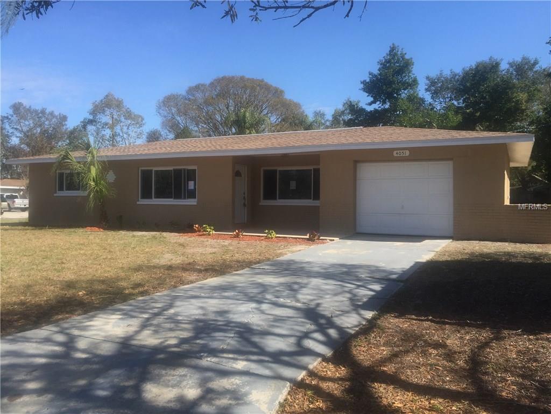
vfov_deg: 48.2
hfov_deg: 61.7
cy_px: 207
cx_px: 276
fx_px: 462
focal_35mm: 29
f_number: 2.2
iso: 32
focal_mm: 4.15
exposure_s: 1/1319
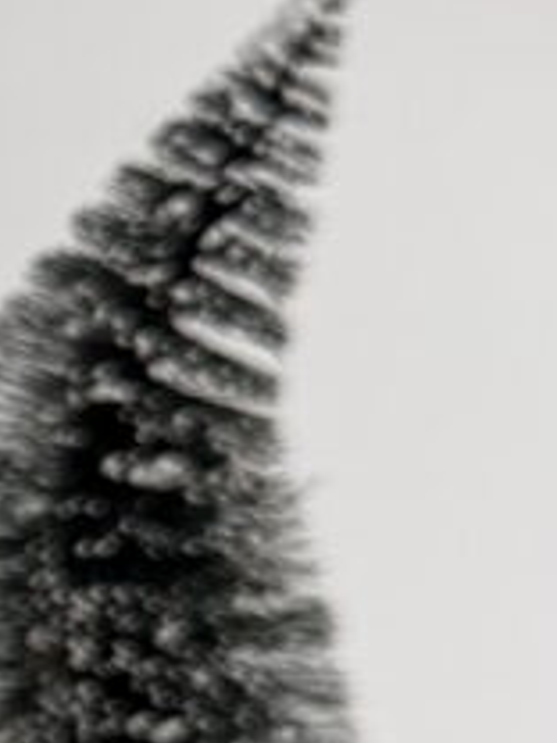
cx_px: -775
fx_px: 2532
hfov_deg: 10.7
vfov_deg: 16.4
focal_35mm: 118
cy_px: 700
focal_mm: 6.76
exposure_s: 1/100
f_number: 1.78
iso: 50
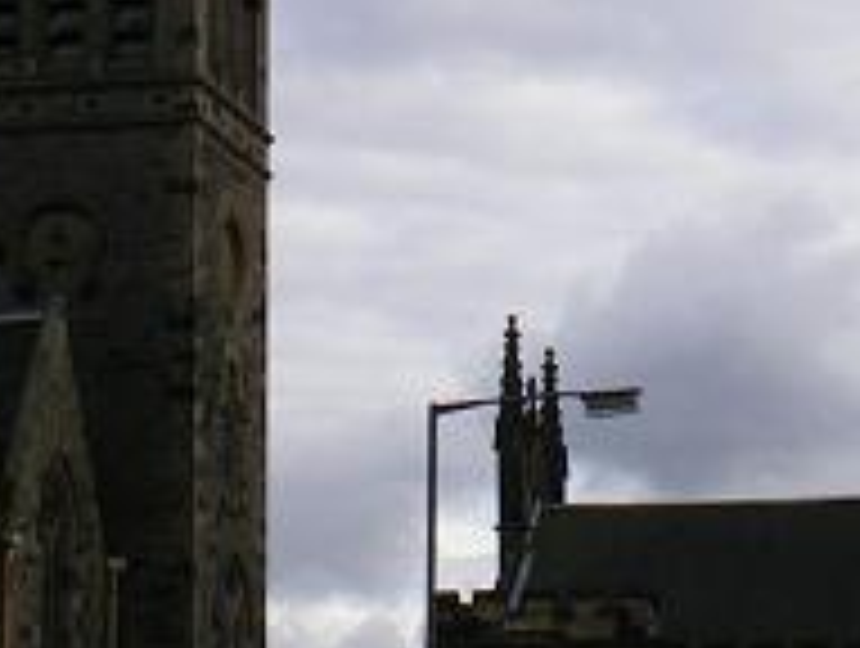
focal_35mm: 127
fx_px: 3161
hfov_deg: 15.5
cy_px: 194
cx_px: 504
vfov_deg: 11.7
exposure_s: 1/200
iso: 64
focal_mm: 6.3
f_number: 4.6
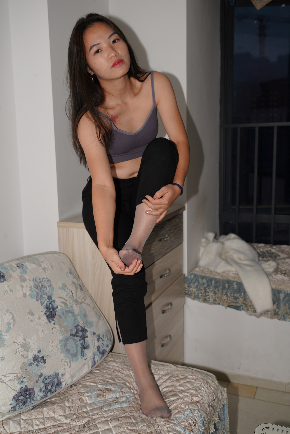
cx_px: 144
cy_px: 214
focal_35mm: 37
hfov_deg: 36.2
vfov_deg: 52.2
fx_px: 444
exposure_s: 1/200
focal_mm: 34.7
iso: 200
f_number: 4.5
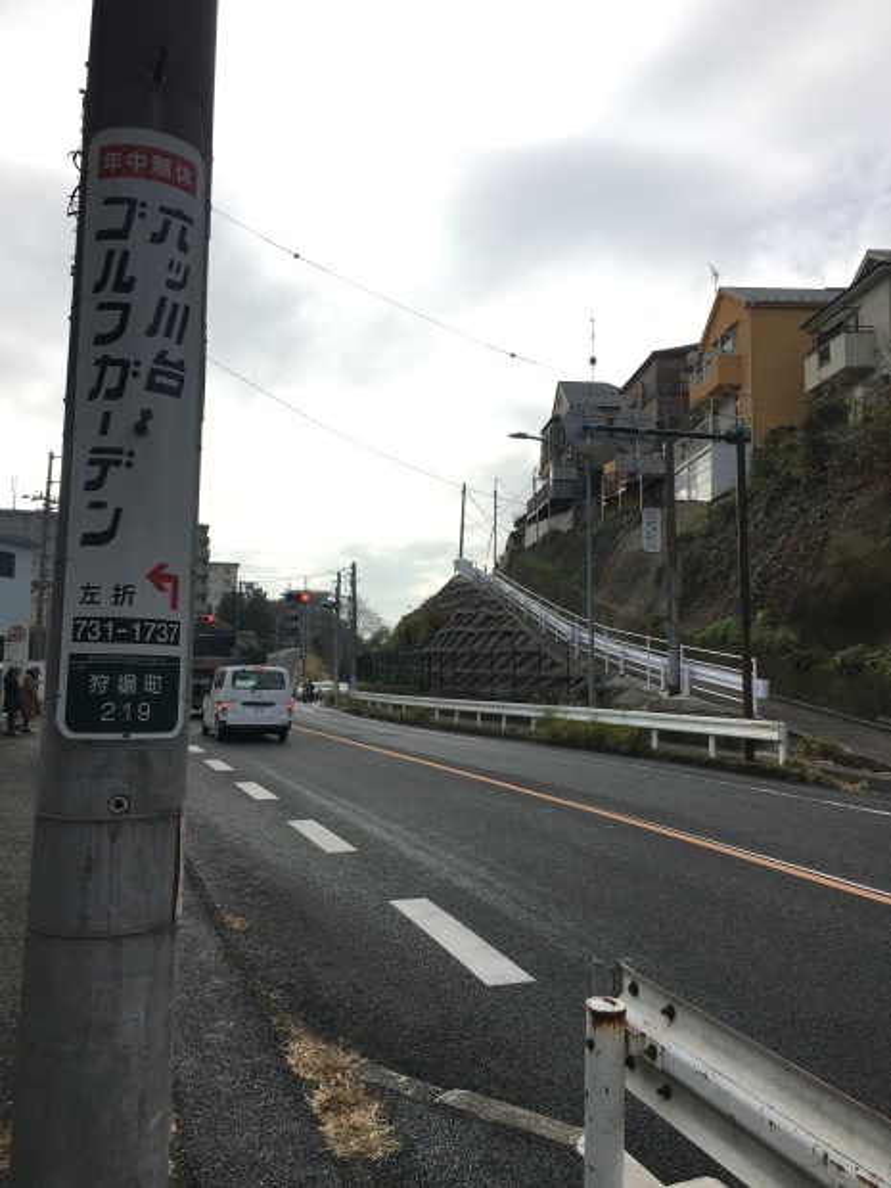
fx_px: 995
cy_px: 594
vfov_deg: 61.7
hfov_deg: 48.2
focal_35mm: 29
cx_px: 446
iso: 25
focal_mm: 4.15
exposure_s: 1/1326
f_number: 2.2
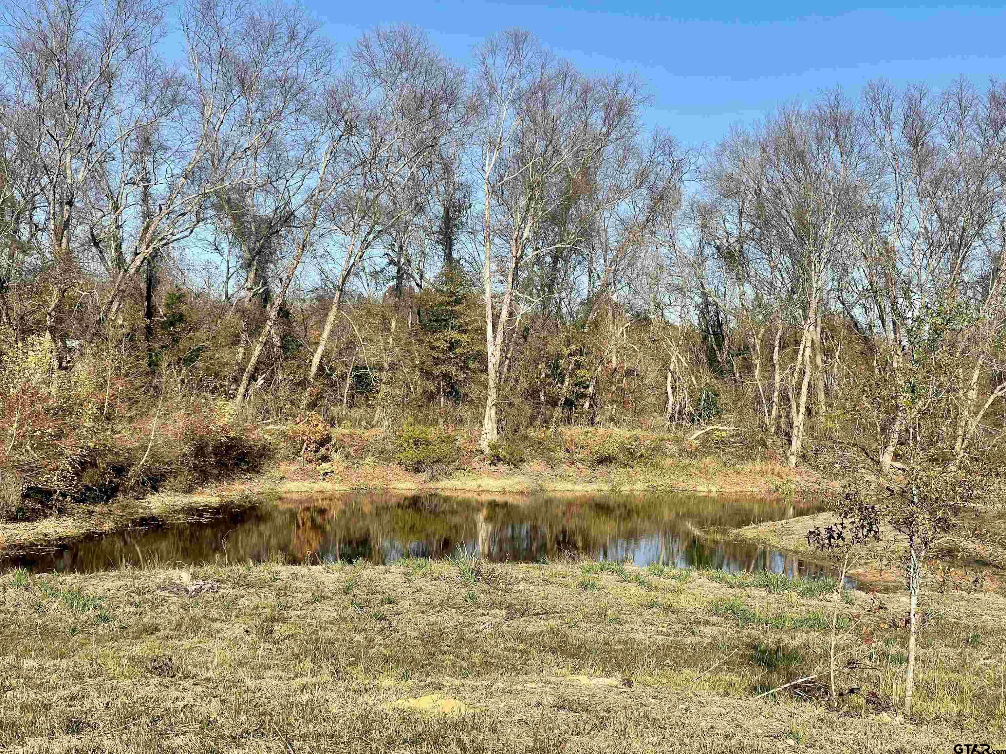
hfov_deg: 36.8
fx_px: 1511
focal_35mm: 52
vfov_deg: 28.0
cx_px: 503
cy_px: 377
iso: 25
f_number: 2
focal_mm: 6
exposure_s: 1/1170
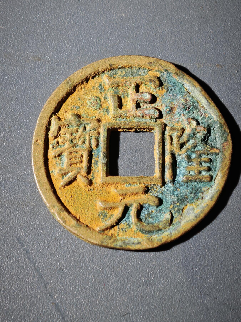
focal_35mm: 112
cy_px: 161
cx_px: 120
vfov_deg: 17.6
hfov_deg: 13.2
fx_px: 1040
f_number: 2
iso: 250
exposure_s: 1/100
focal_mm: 9
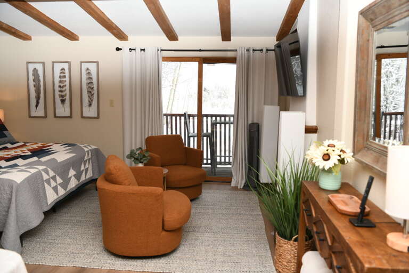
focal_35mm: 31
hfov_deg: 60.3
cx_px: 204
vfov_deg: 42.3
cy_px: 136
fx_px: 352
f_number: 4
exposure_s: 1/60
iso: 100
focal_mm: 31
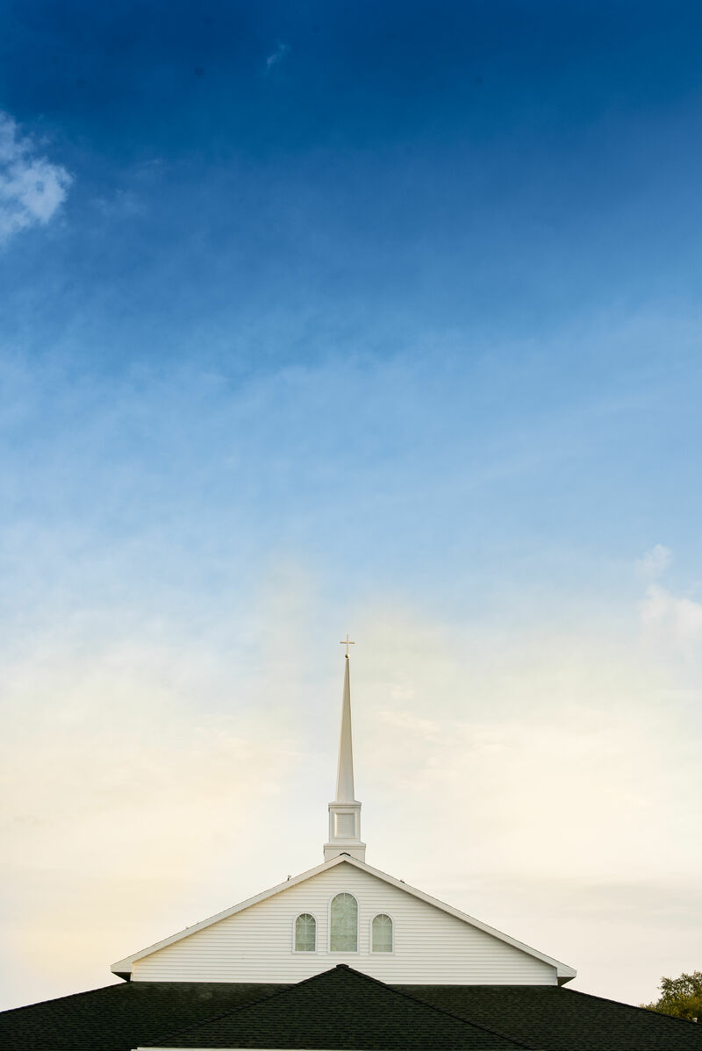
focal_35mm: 50
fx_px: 1461
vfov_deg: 39.6
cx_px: 351
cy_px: 526
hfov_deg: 27.0
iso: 50
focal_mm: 50
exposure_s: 1/160
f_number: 8
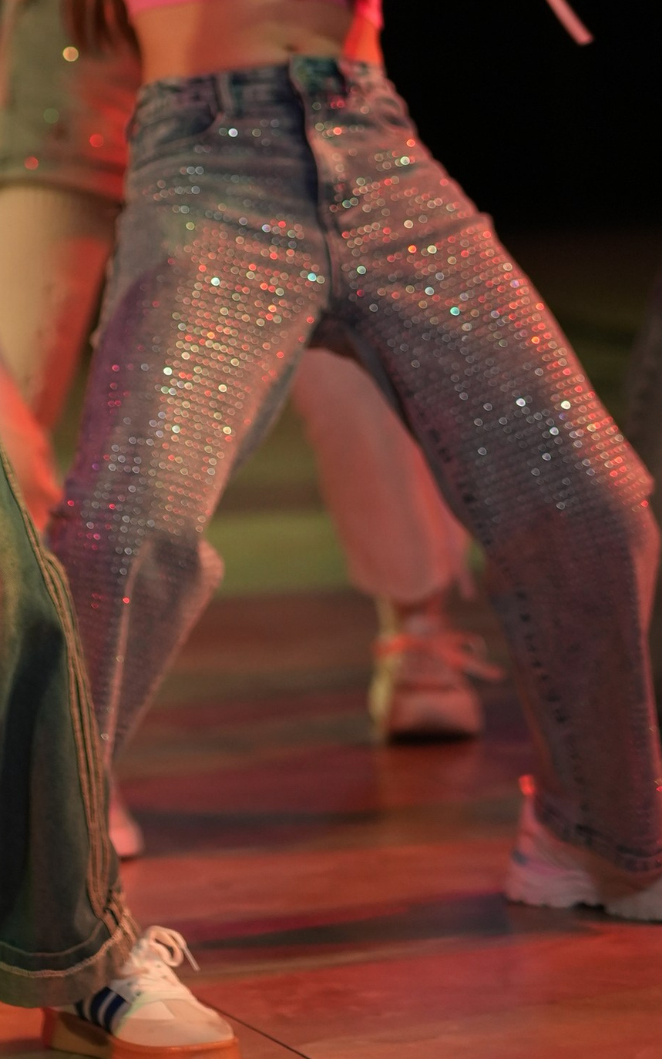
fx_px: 6988
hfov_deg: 5.4
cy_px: -404
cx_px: -233
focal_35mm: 242
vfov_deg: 8.5
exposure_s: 1/400
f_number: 2.2
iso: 800
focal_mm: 85
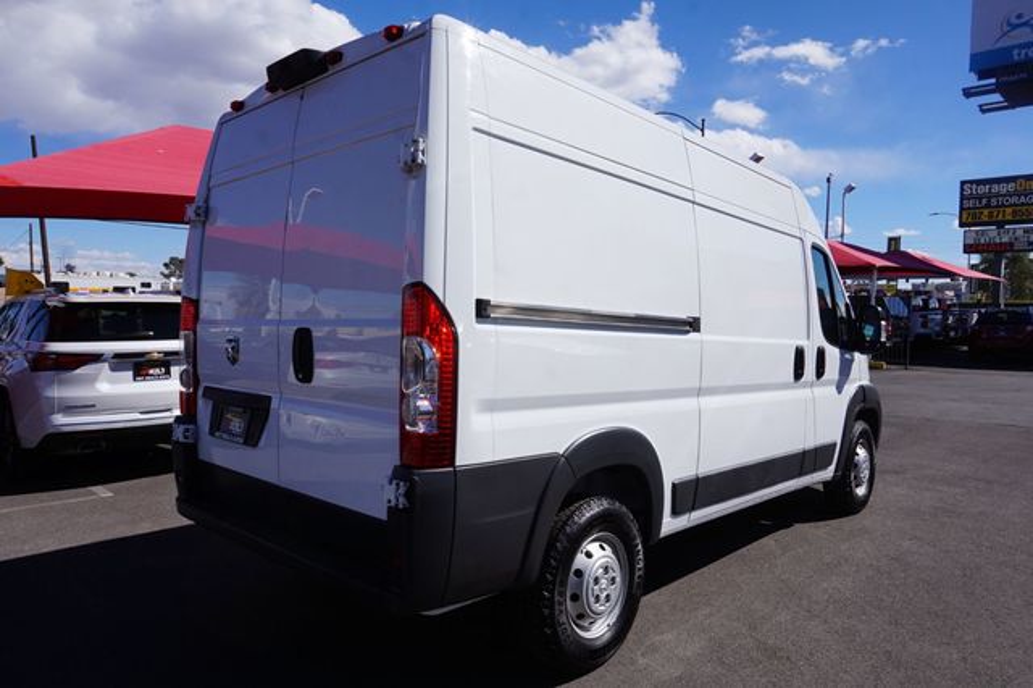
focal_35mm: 24
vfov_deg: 53.1
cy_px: 344
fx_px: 688
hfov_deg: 73.8
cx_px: 516
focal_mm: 16
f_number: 14
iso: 100
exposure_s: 1/160
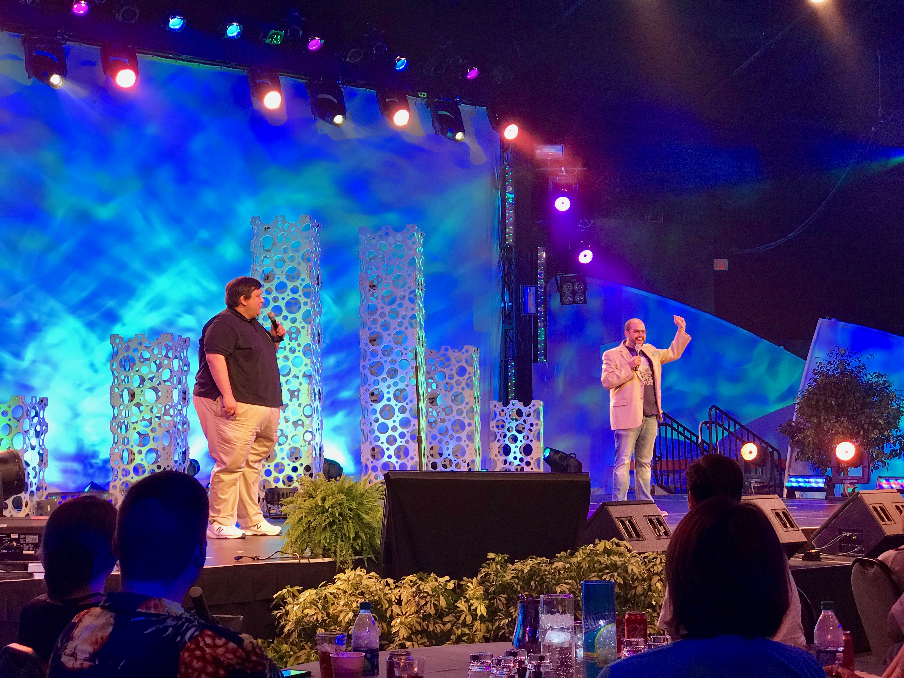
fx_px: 1489
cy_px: 339
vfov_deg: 25.7
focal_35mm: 57
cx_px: 452
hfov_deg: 33.8
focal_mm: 6.6
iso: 125
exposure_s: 1/61
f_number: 2.8
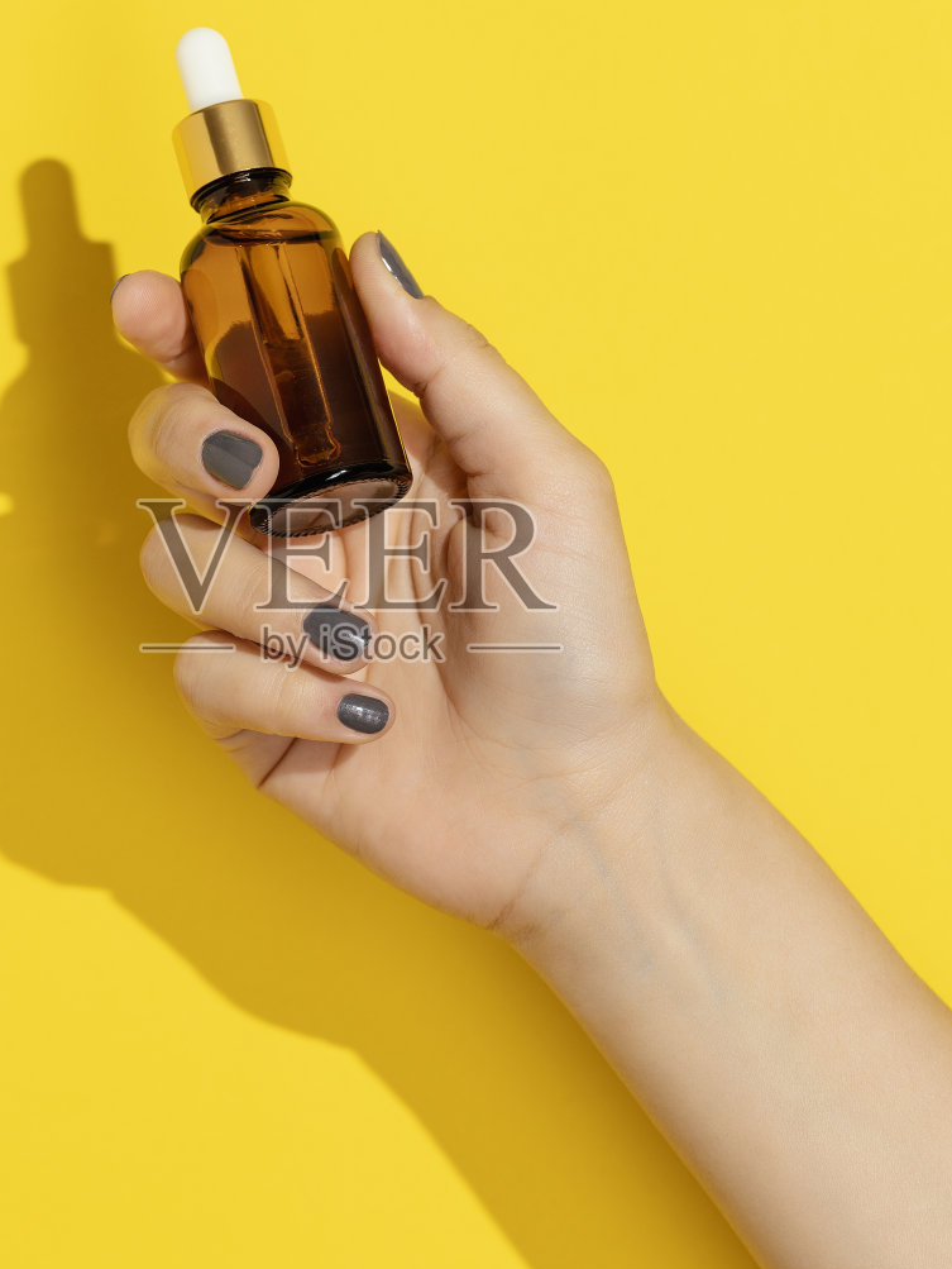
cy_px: 586
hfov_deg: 10.7
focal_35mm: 138
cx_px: 351
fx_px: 5057
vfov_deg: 14.3
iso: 100
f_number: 5
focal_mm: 90
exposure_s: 1/100
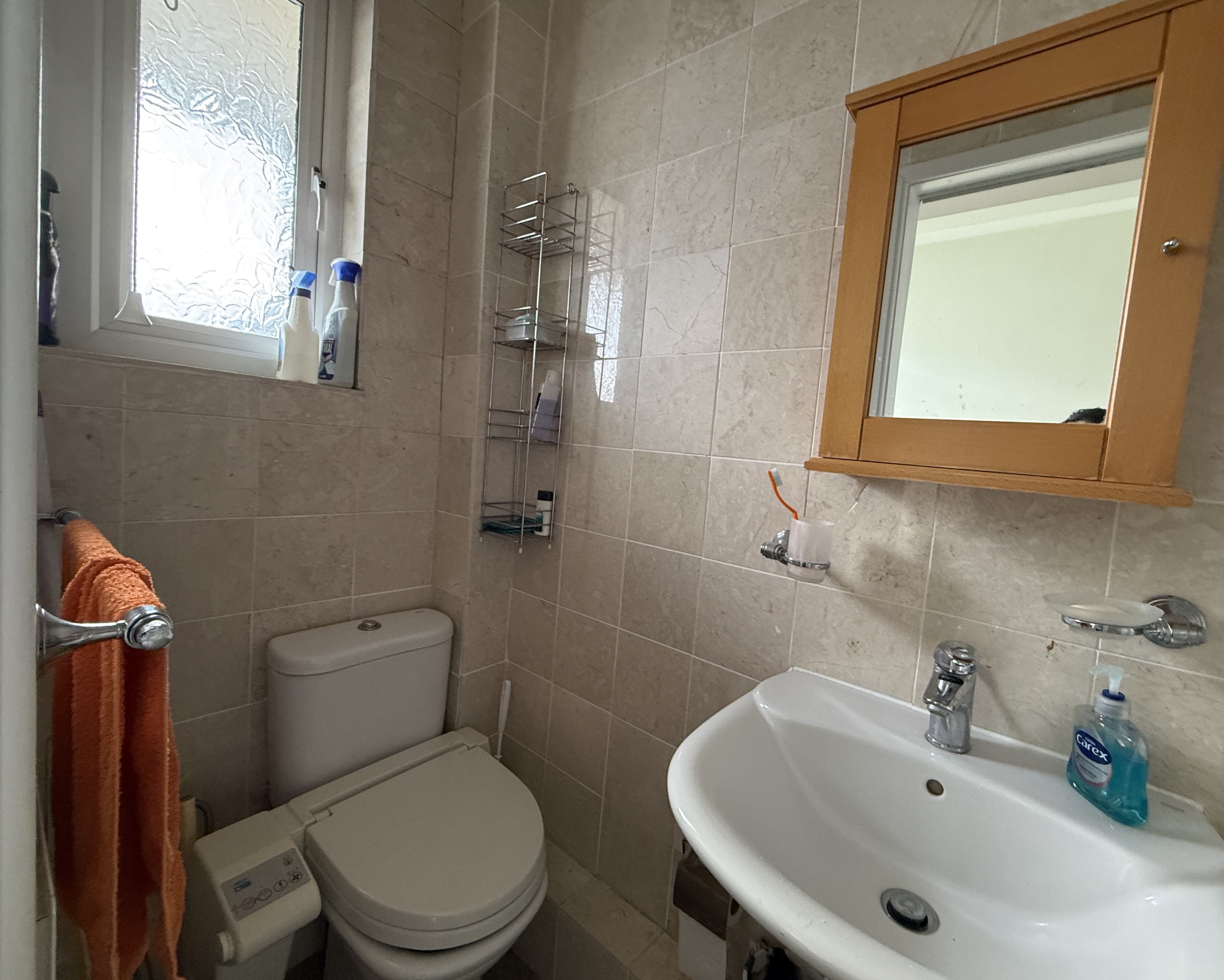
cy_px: 482
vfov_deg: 84.0
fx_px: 543
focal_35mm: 15
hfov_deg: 96.7
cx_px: 650
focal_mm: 2.22
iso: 320
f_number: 2.2
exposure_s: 1/77
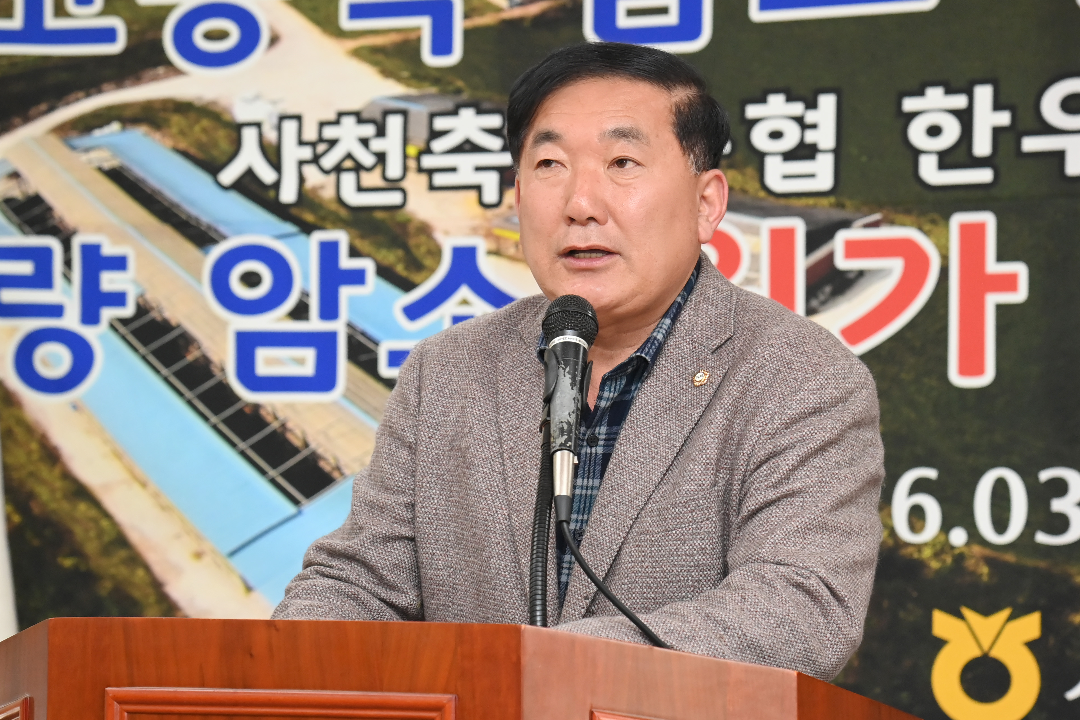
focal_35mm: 134
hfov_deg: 15.3
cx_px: 581
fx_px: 4020
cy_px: 383
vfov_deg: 10.2
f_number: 6.3
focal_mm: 92
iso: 3200
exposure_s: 1/250
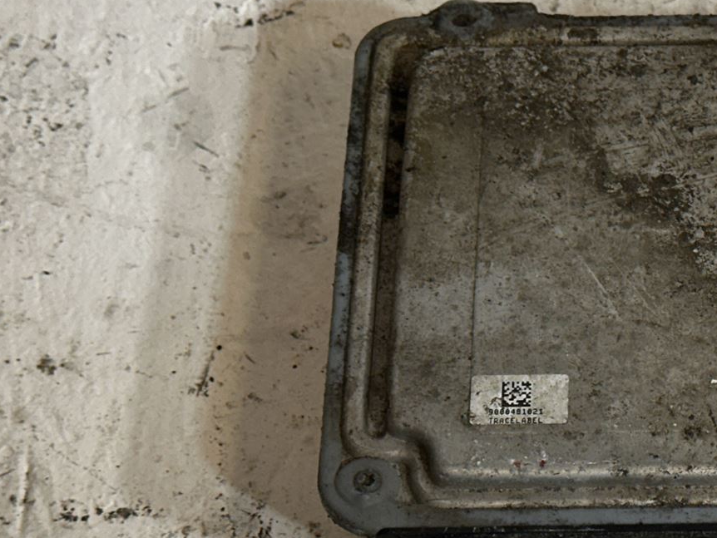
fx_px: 2362
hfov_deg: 16.8
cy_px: 353
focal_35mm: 114
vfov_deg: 13.0
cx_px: 754
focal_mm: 6.86
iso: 64
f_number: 1.78
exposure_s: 1/100
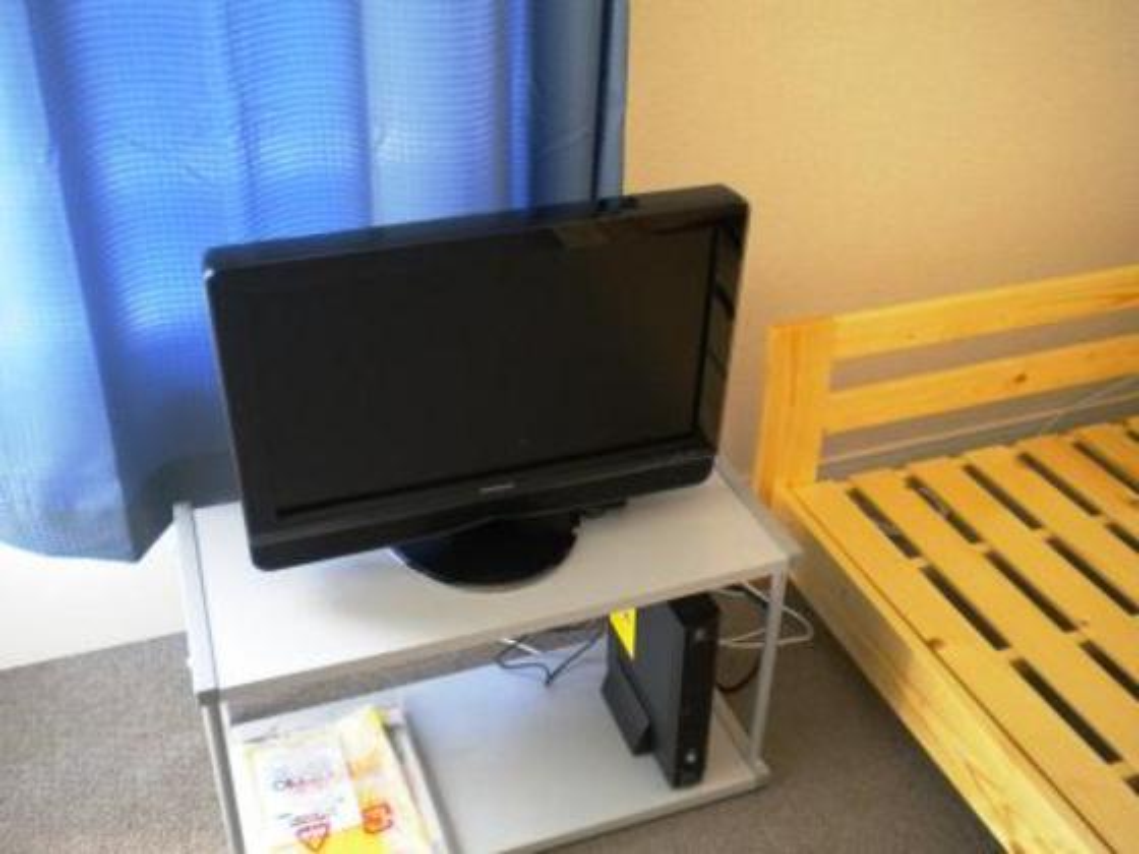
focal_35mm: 35
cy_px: 427
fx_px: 1152
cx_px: 570
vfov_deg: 40.7
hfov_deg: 52.6
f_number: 3.1
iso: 361
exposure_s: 1/67.6
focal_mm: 6.3
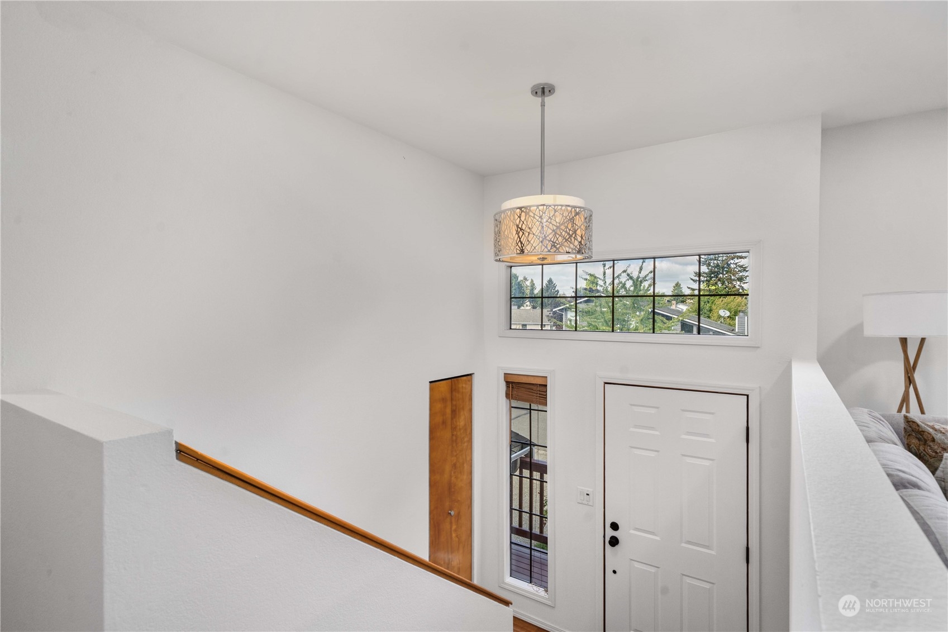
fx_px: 421
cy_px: 316
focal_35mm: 16
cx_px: 474
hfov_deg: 96.7
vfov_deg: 73.7
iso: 1000
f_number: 8
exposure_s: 1/30
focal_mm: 16
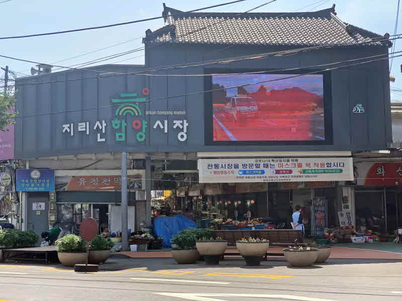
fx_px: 604
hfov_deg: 36.8
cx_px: 201
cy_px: 150
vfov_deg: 28.0
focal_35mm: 52
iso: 16
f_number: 2.4
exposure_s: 1/564
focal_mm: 6
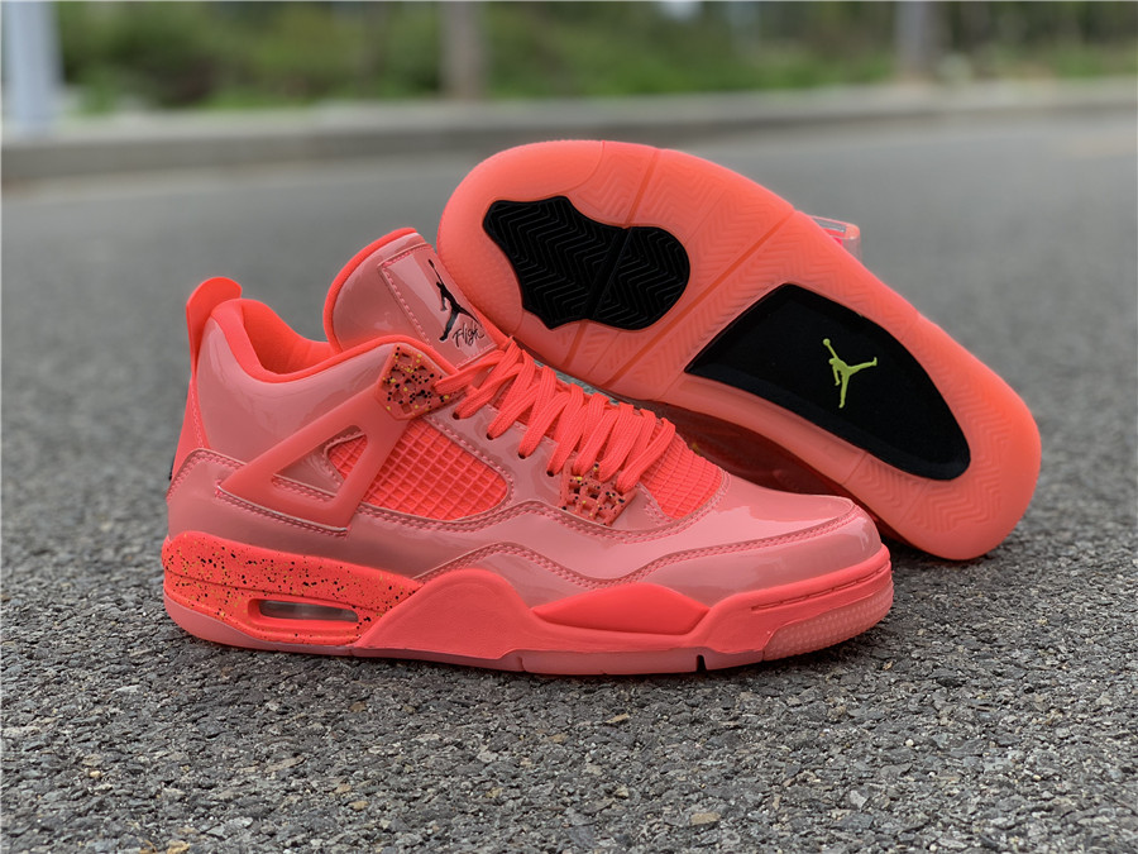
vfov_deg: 28.0
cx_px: 569
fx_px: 1709
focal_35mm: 52
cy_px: 427
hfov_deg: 36.8
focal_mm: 6
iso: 40
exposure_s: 1/122
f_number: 2.4
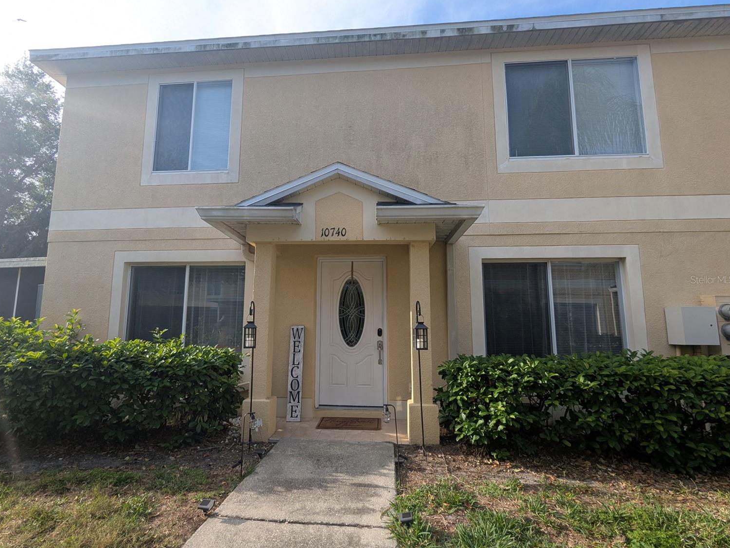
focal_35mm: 17
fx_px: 359
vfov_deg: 74.7
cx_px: 349
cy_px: 280
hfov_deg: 91.0
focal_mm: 2.35
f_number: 2.2
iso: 40
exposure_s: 1/420
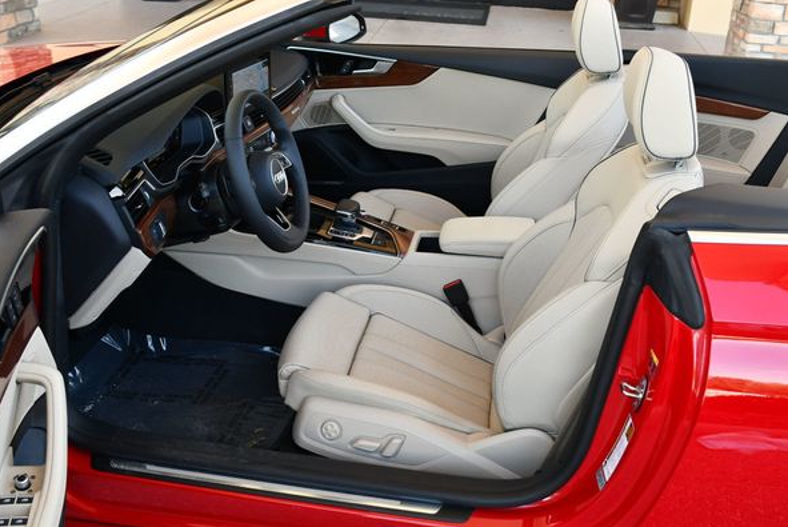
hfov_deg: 49.5
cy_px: 243
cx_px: 397
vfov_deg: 34.2
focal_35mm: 39
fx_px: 854
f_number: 4.5
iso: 400
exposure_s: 1/250
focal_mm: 18
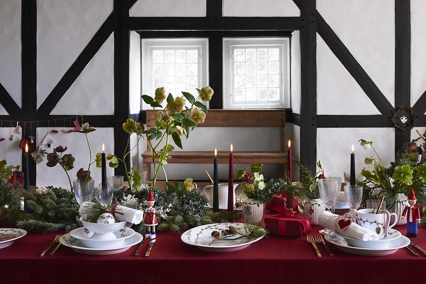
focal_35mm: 48
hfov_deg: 41.1
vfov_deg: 28.1
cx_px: 213
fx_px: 568
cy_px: 142
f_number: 8
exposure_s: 1/4
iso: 100
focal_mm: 48
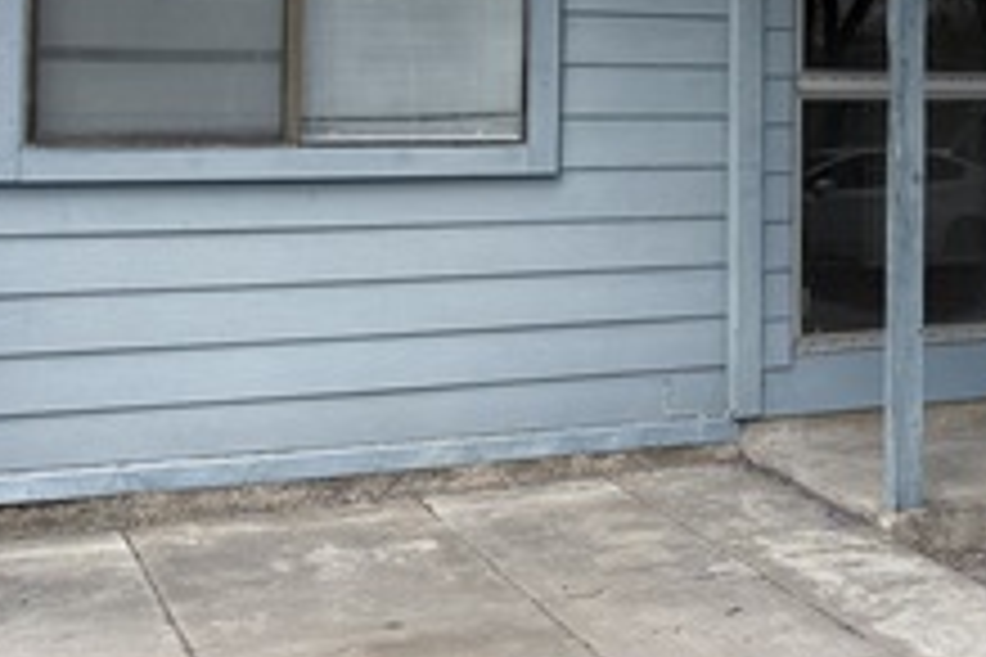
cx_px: 1054
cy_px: 4
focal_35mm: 73
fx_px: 1999
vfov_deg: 18.2
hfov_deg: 25.9
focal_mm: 6.76
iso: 80
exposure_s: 1/3425
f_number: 1.78
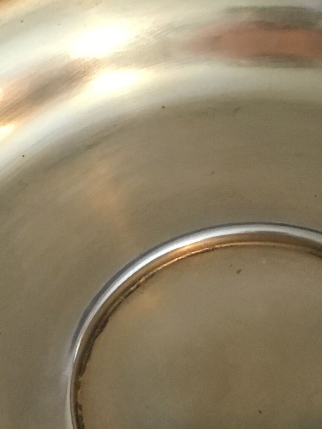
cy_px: 171
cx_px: 213
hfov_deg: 14.2
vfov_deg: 18.9
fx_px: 1290
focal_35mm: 104
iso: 250
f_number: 2.2
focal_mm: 4.15
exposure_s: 1/33
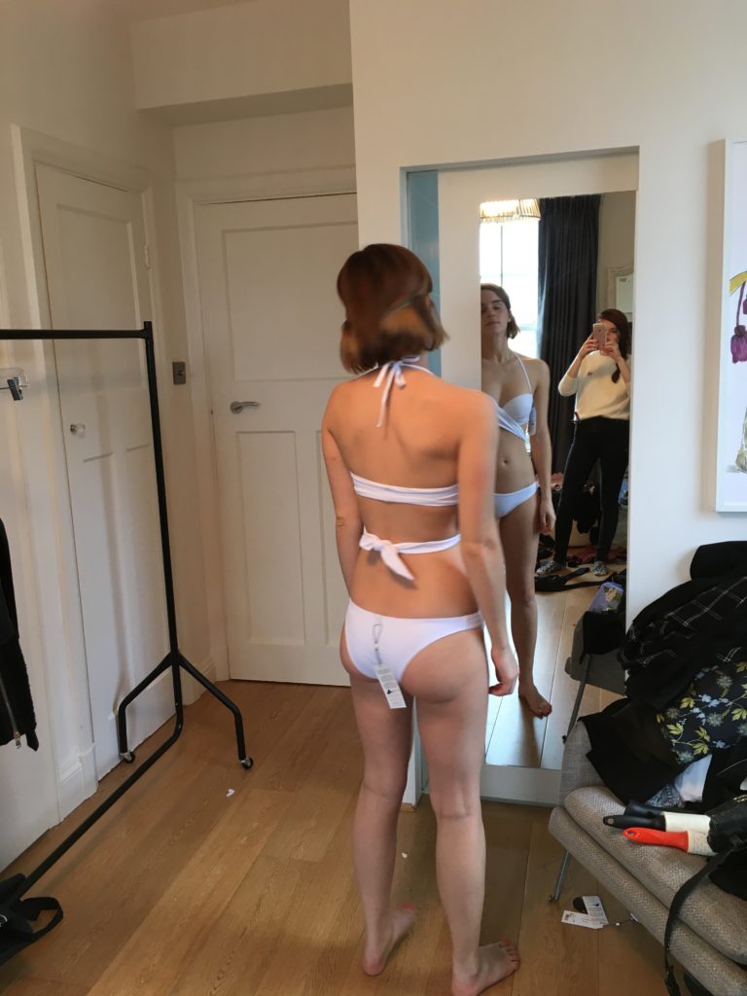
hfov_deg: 48.2
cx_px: 374
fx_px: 834
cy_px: 498
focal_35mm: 29
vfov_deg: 61.7
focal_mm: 4.15
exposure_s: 1/33
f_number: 2.2
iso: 80
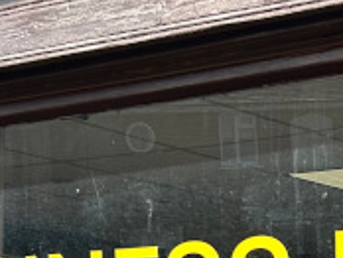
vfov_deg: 9.3
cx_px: 282
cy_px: 447
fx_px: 1518
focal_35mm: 153
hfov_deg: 12.8
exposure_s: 1/1972
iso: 50
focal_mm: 5.7
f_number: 1.5
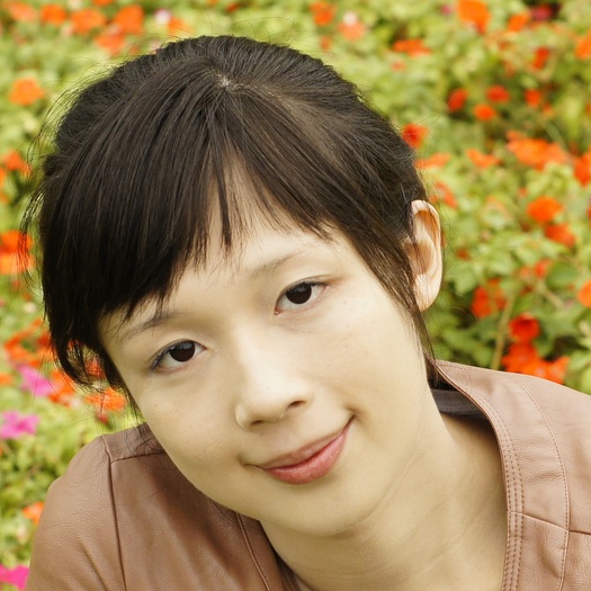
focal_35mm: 97
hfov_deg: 17.9
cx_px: 261
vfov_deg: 17.9
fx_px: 1874
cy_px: 296
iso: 400
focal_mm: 50
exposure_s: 1/320
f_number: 5
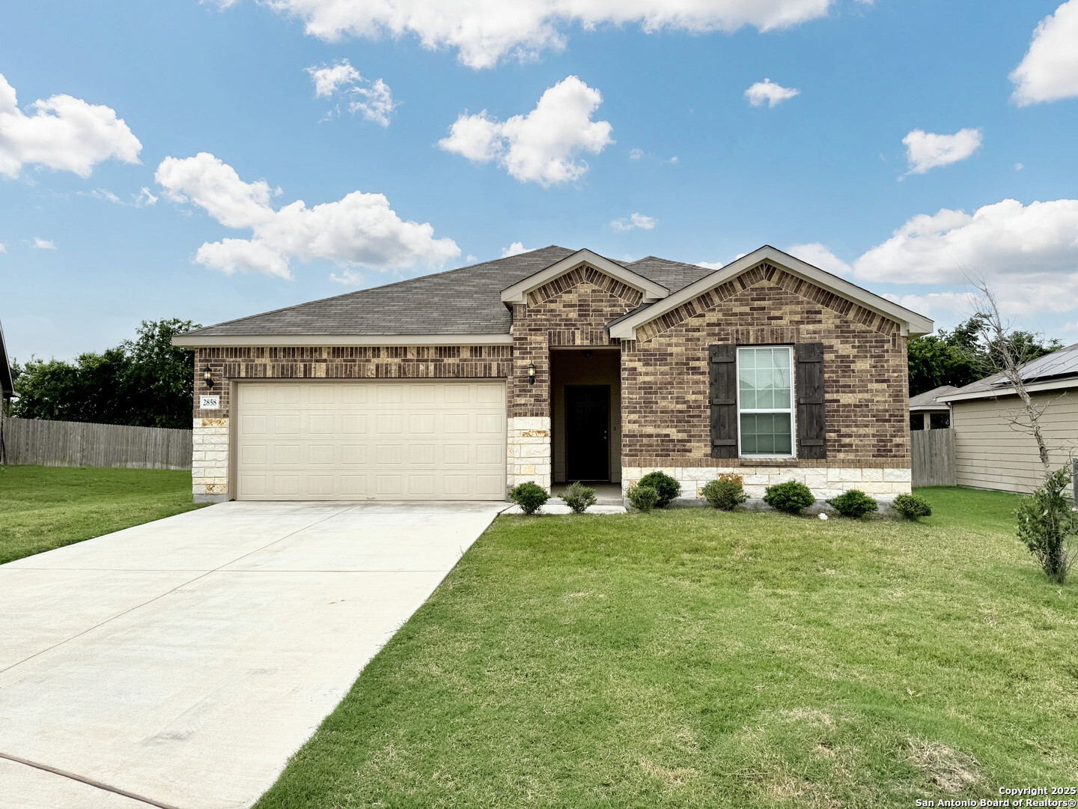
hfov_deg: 71.6
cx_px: 539
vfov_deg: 56.8
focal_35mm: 24
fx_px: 747
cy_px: 404
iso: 80
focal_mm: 6.8
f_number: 1.8
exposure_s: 1/9009
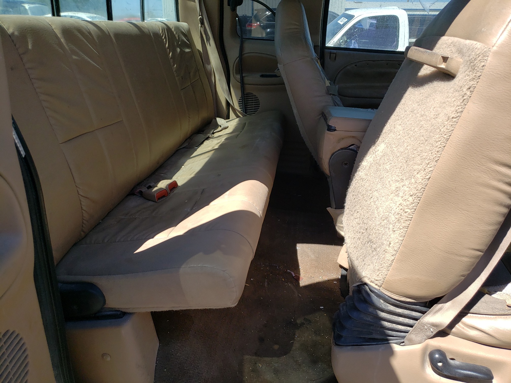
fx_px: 384
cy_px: 192
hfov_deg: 67.3
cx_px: 256
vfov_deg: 53.1
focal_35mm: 26
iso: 50
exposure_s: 1/1250
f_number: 1.5
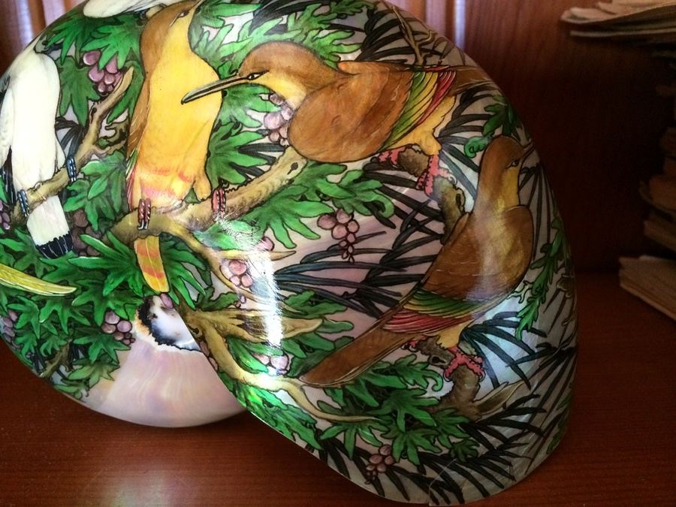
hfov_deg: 60.0
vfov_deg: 46.8
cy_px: 254
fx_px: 586
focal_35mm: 30
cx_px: 338
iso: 320
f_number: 2.2
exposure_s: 1/24
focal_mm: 4.12
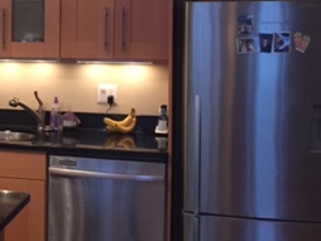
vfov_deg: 20.0
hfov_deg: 25.1
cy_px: 59
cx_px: -18
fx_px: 678
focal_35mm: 73
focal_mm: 4.15
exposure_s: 1/24
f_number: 2.2
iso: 250
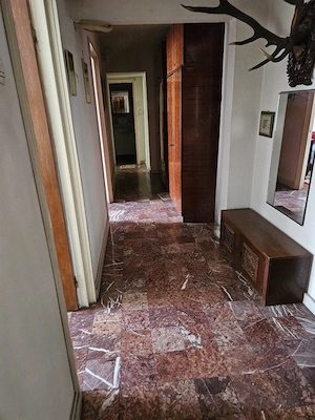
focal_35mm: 23
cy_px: 210
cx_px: 158
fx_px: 279
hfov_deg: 58.9
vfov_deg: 73.9
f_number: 1.8
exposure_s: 1/25.1
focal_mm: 5.4
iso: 1250
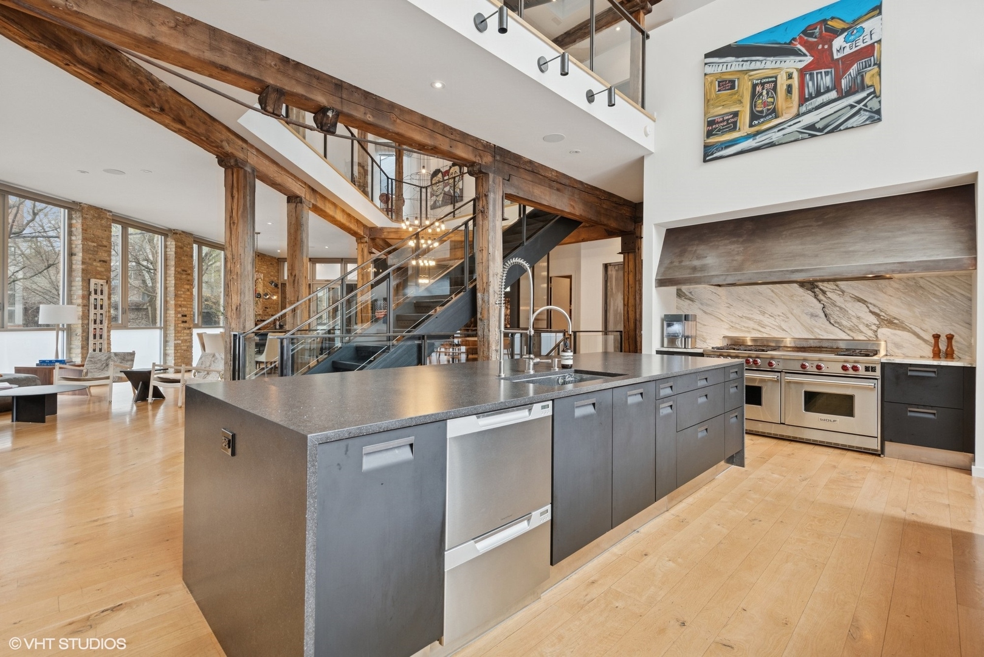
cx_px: 492
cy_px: 328
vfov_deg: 73.8
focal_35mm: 16
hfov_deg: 96.7
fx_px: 437
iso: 400
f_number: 8
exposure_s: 1/50
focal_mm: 16
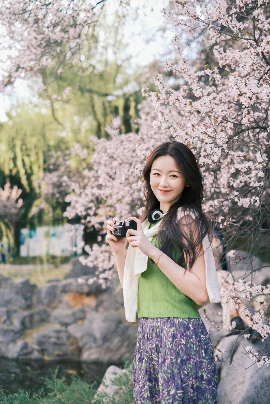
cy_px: 202
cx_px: 135
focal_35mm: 53
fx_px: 596
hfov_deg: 25.5
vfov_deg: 37.5
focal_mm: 35
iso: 2000
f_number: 2
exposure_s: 1/2700
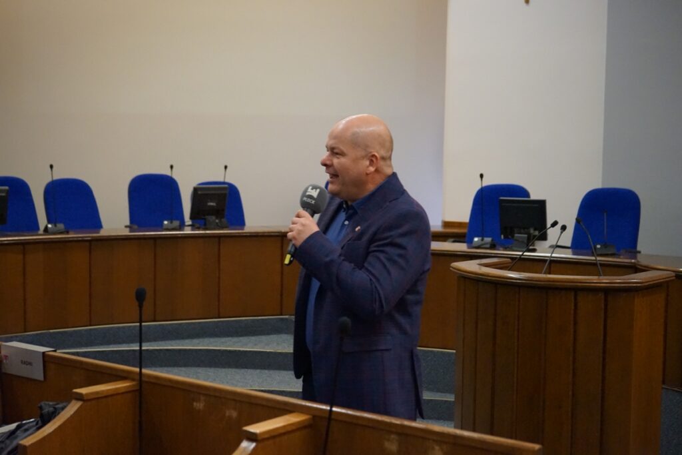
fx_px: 1099
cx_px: 341
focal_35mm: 58
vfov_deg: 23.4
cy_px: 228
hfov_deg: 34.5
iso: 6400
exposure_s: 1/80
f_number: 5
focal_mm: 58
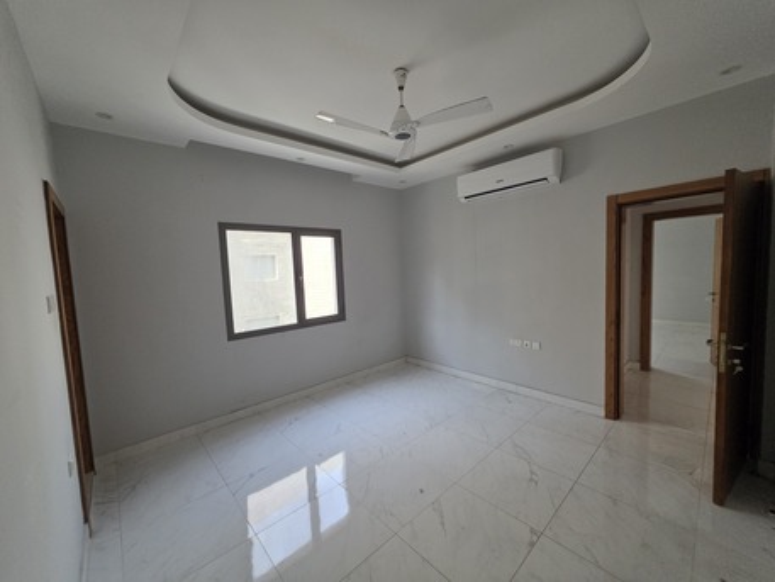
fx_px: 291
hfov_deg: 106.2
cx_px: 388
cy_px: 291
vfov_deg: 89.9
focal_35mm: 13
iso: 500
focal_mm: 2.2
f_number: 1.9
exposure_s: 1/240
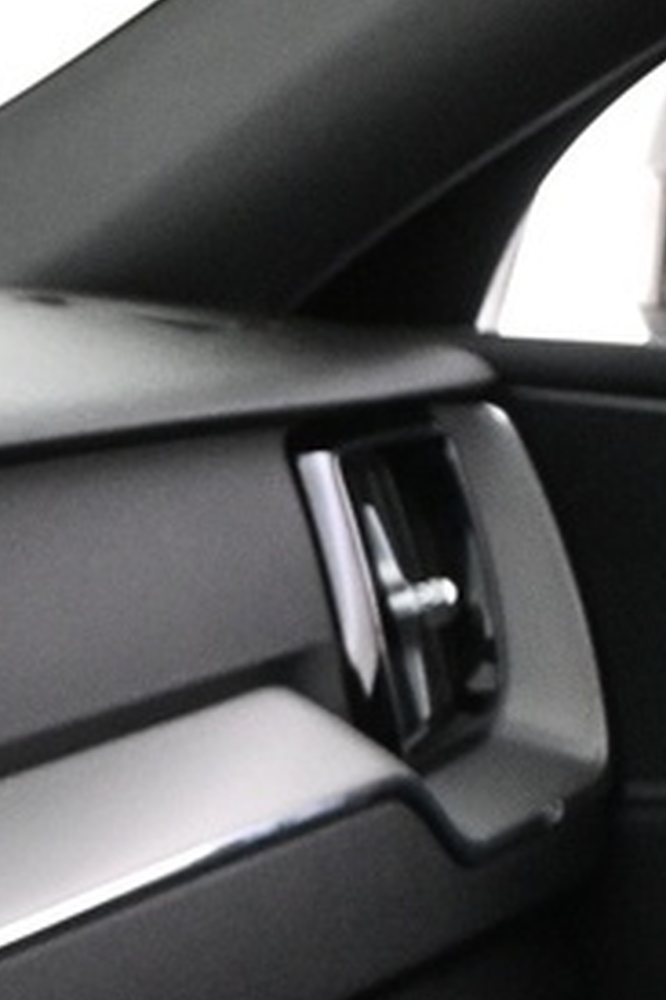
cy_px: 1415
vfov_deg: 11.5
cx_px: -1598
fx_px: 4792
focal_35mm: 172
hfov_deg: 6.8
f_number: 3.8
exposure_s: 1/20
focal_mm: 19.5
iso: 1600
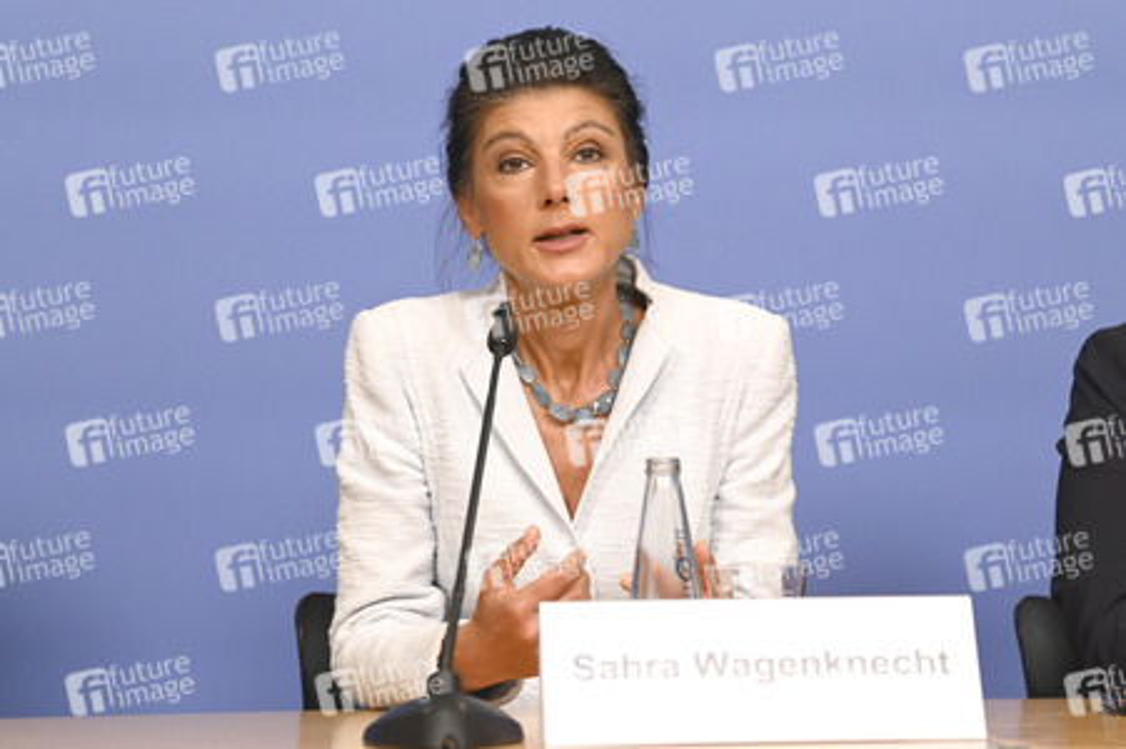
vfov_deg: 13.4
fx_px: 3188
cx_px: 563
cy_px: 374
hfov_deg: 20.0
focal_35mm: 102
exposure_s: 1/640
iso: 3200
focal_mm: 102
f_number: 5.6
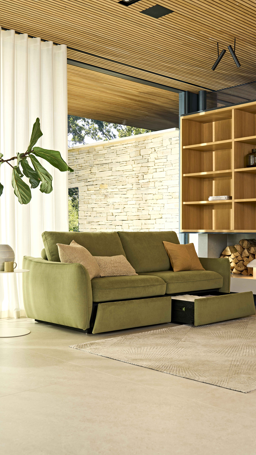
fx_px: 519
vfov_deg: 47.4
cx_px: 129
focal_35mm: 43
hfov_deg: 27.7
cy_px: 227
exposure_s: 1/2.5
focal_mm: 41
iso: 160
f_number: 5.6
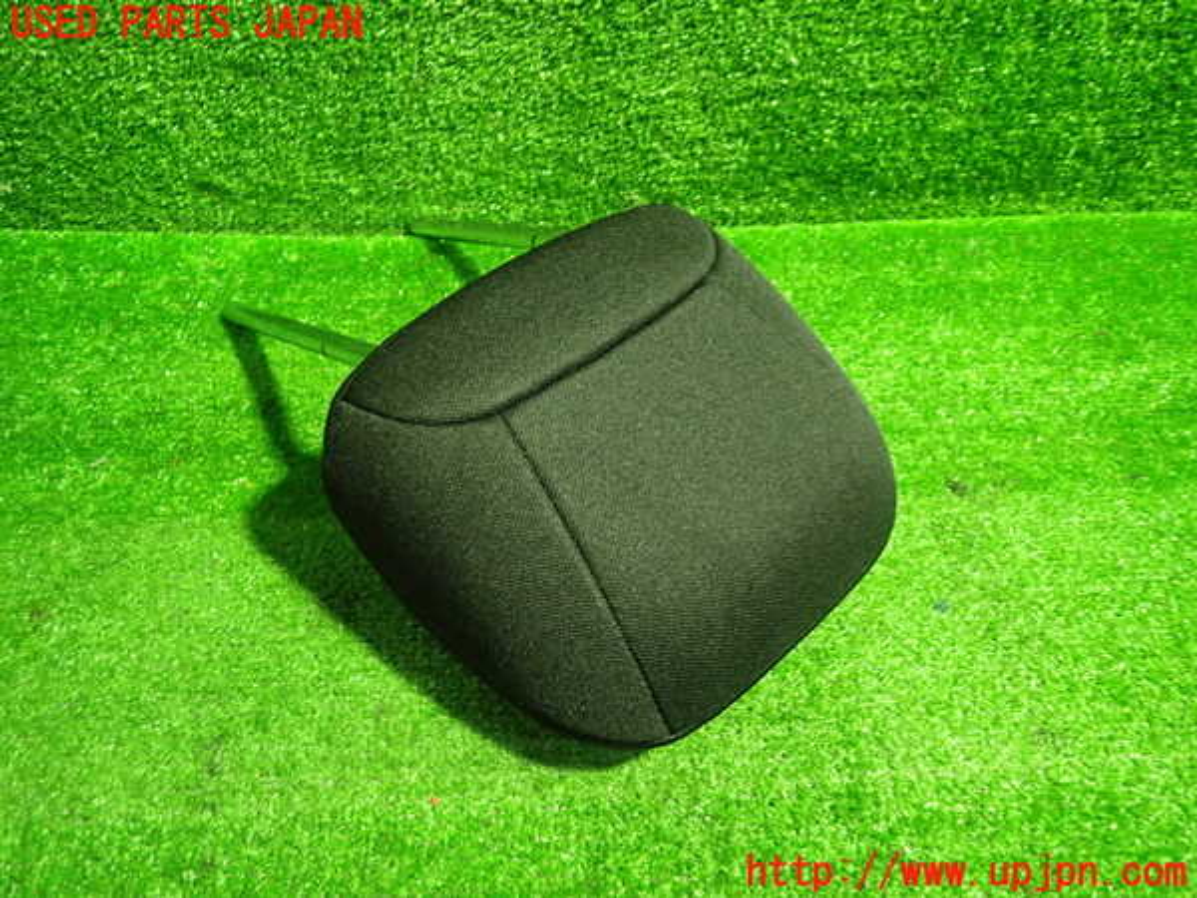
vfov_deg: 54.9
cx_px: 598
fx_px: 864
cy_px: 449
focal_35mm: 25
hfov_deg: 69.4
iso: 640
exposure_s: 1/30
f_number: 2
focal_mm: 4.5
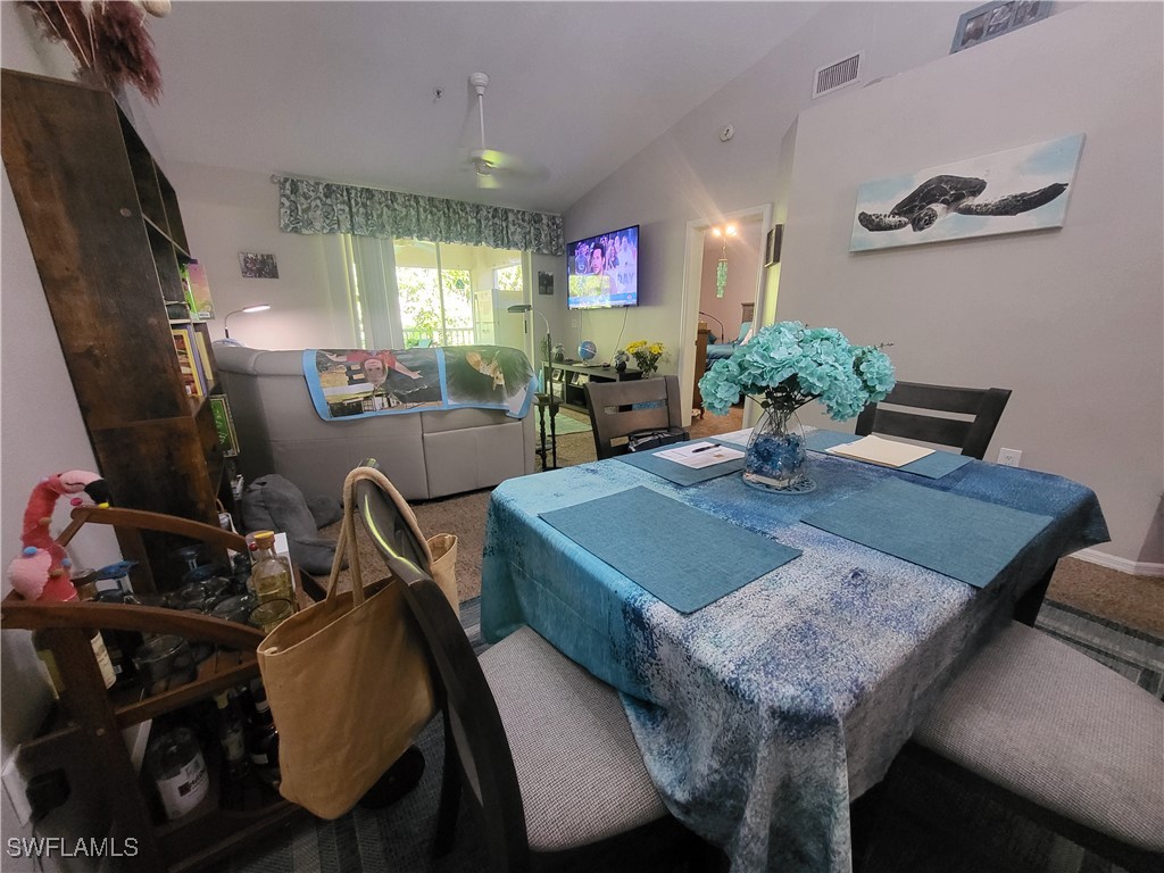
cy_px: 436
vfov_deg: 89.9
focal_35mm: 13
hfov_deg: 106.2
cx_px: 582
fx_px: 437
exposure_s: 1/30
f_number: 2.2
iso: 500
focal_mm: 1.74
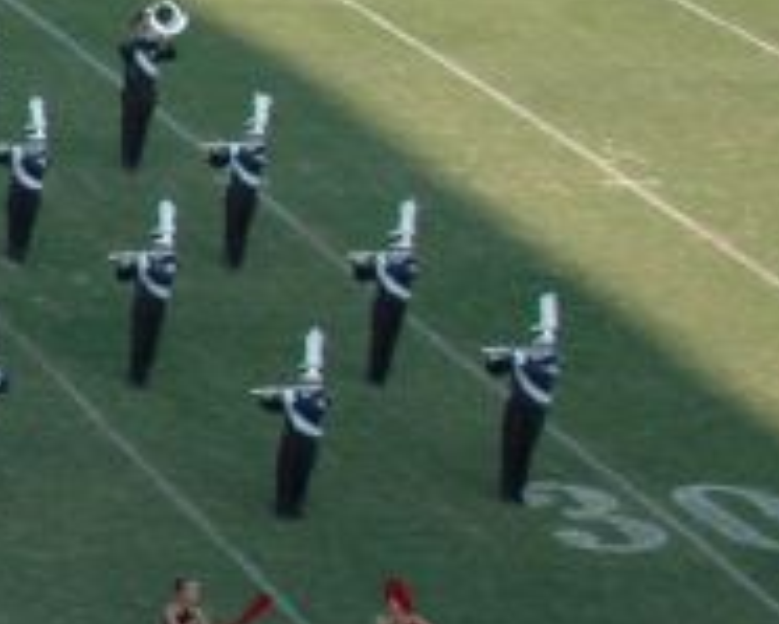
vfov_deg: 7.4
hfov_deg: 8.3
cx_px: -1298
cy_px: 251
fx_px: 4811
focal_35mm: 209
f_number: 7.1
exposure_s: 1/200
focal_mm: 27
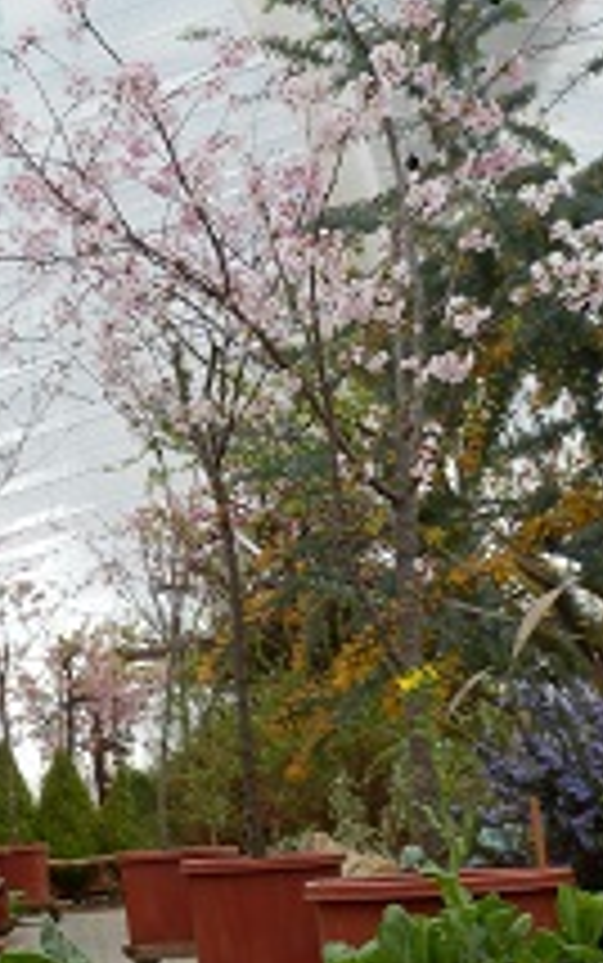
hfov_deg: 12.9
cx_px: -144
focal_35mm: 99
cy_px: 668
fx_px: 2600
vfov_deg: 20.9
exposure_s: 1/100
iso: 80
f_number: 3.7
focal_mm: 7.3
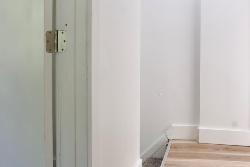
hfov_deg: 48.3
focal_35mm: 39
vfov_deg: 33.0
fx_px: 271
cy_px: 27
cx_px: 177
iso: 100
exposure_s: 1/13
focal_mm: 16
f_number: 8
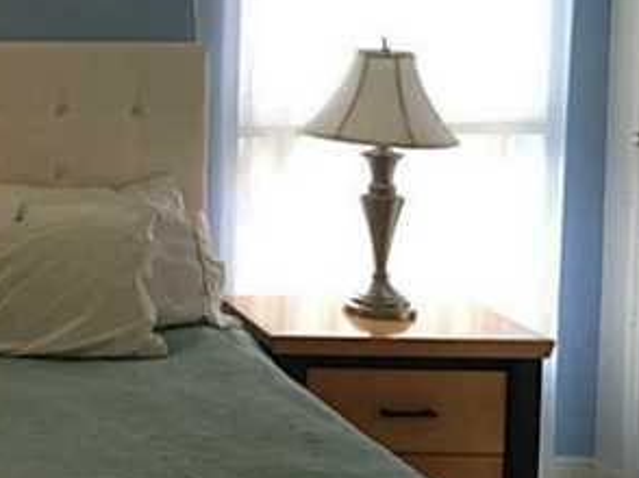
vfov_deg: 18.3
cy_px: 43
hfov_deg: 22.1
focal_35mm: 79
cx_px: -198
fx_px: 1457
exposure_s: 1/30
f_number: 2.2
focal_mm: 4.15
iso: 50
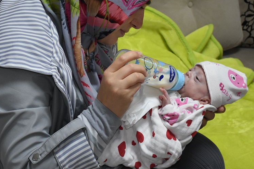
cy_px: 57
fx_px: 621
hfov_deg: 23.0
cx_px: 81
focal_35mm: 88
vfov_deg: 15.5
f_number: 4.2
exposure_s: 1/250
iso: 1600
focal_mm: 34
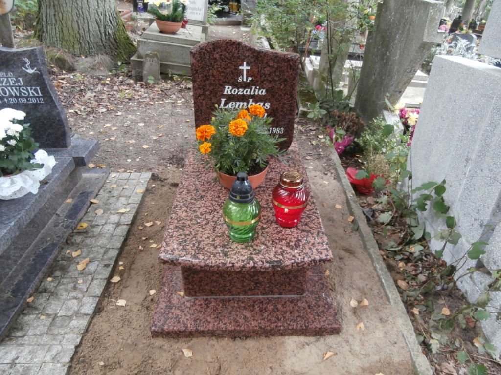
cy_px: 188
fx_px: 347
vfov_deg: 56.8
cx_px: 250
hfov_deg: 71.6
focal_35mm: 24
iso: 200
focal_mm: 4.2
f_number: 3
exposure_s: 1/15
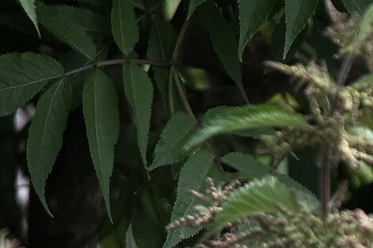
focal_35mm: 2334
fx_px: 24165
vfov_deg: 0.6
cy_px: 243
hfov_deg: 0.9
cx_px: 385
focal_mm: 300
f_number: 4
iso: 100
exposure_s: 1/320
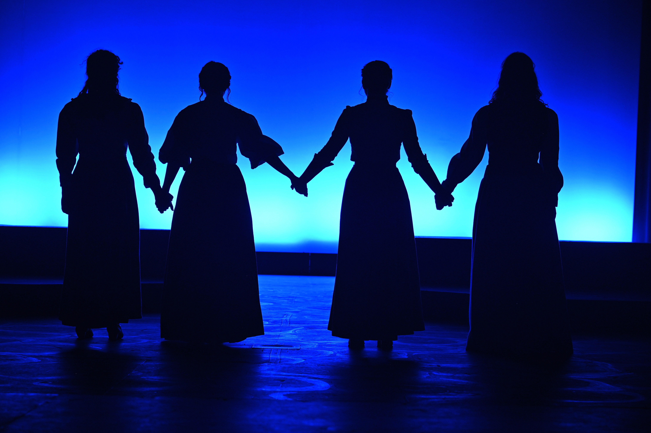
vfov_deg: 19.7
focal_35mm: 69
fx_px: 1247
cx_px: 326
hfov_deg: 29.3
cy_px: 216
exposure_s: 1/100
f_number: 4.5
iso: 1600
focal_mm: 69
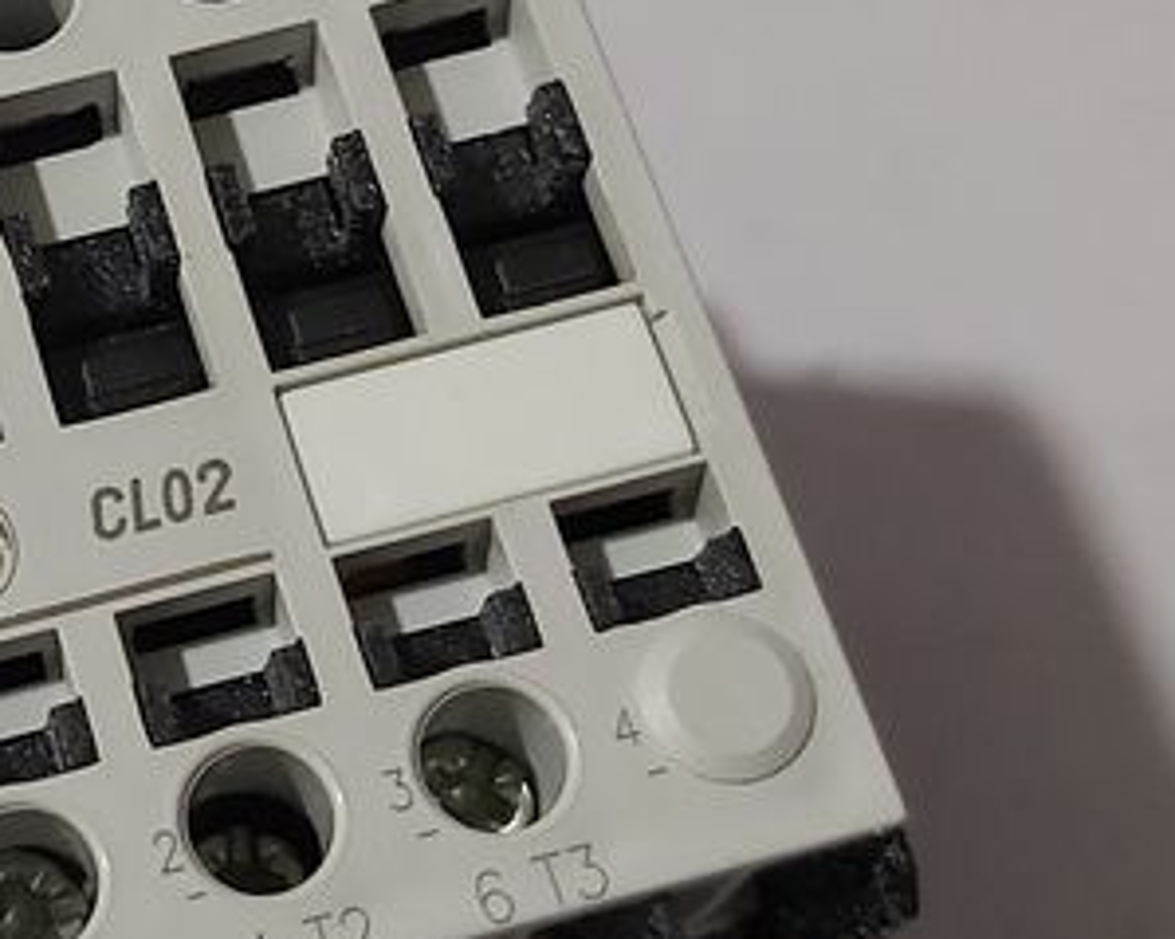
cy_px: 416
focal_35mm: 68
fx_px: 2364
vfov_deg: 22.5
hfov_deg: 26.7
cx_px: 51
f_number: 1.7
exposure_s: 1/50
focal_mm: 3.92
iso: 250
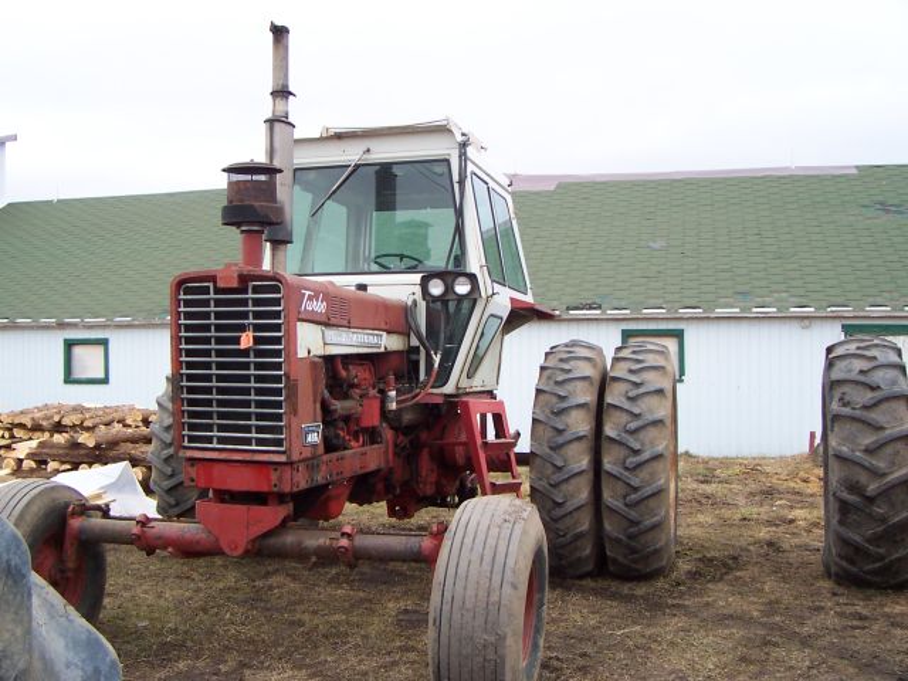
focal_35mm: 37
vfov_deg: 38.7
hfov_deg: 50.1
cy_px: 340
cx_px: 454
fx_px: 971
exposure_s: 1/180
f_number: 2.8
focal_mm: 5.6
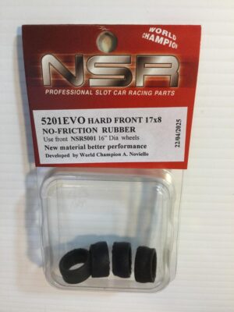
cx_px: 117
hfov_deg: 45.4
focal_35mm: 31
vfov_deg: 58.4
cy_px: 156
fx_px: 279
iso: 50
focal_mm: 3.3
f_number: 2.4
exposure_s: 1/33
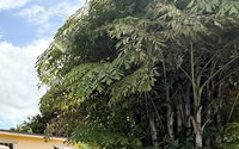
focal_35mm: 38
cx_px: -26
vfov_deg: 31.0
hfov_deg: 40.9
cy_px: 150
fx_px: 248
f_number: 2.2
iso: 50
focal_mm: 2.22
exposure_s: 1/3891
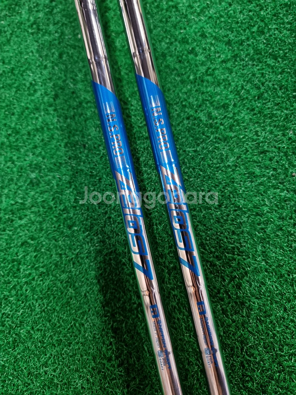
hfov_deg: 56.8
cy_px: 198
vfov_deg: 71.6
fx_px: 274
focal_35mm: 24
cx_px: 148
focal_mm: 6.7
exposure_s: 1/40
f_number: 1.8
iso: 640
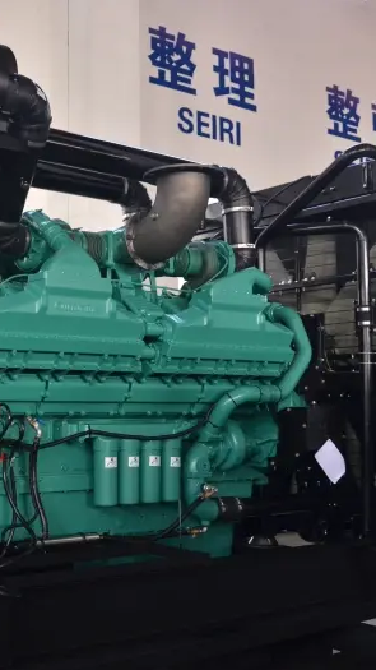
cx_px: 14
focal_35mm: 43
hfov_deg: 26.4
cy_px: 336
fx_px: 763
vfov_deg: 47.4
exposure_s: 1/80
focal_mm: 18
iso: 640
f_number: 4.5
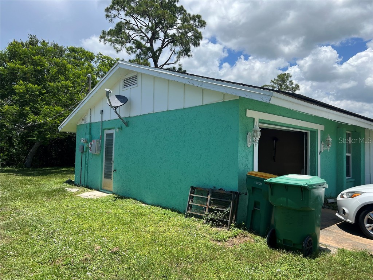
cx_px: 186
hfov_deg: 67.3
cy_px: 140
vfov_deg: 53.1
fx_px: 280
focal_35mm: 26
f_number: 1.5
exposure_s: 1/3704
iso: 50
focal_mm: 5.7
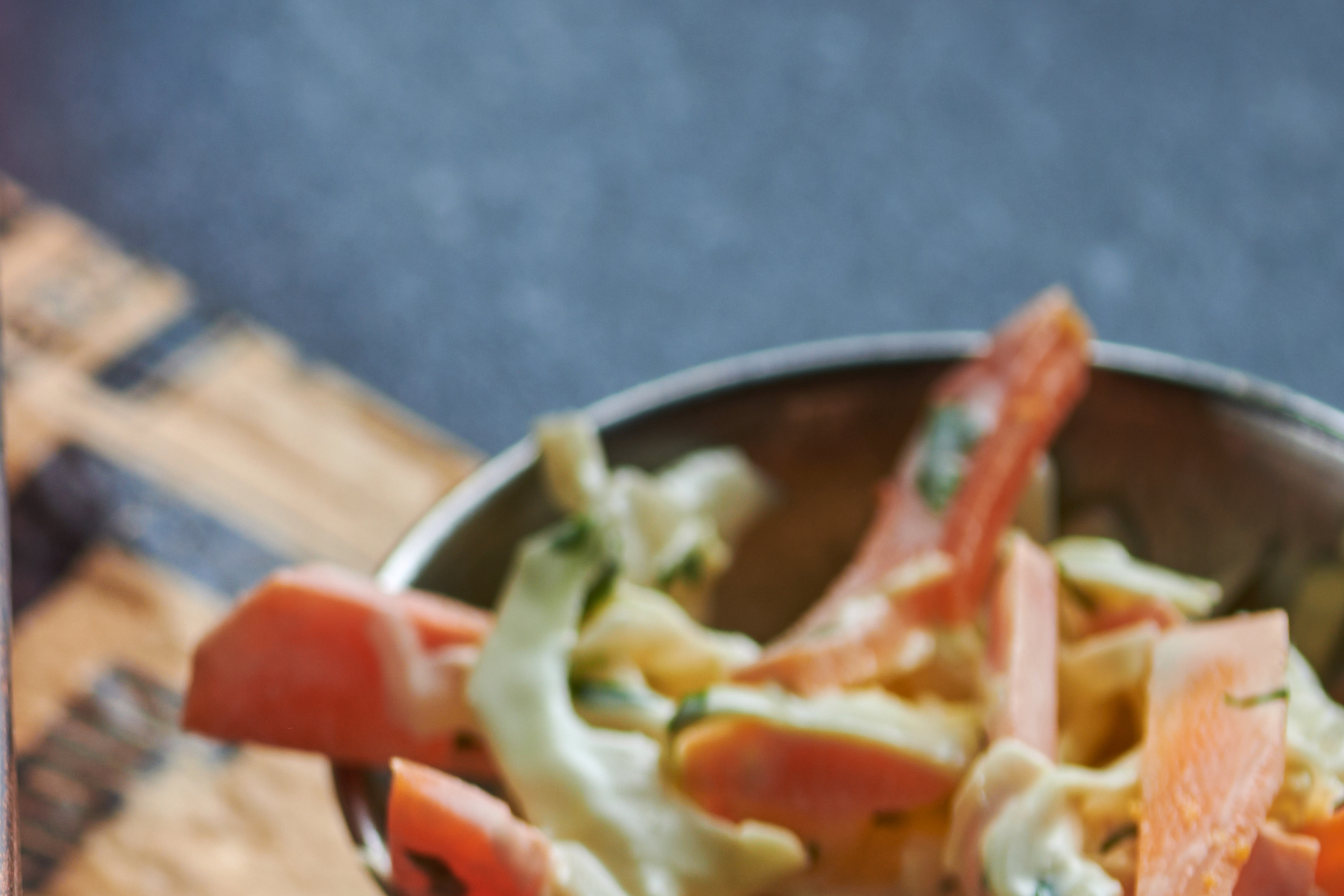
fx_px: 14634
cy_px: 1208
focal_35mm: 392
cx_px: -1406
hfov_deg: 5.2
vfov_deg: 3.5
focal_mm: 90
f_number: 6.3
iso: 31
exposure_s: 1/200
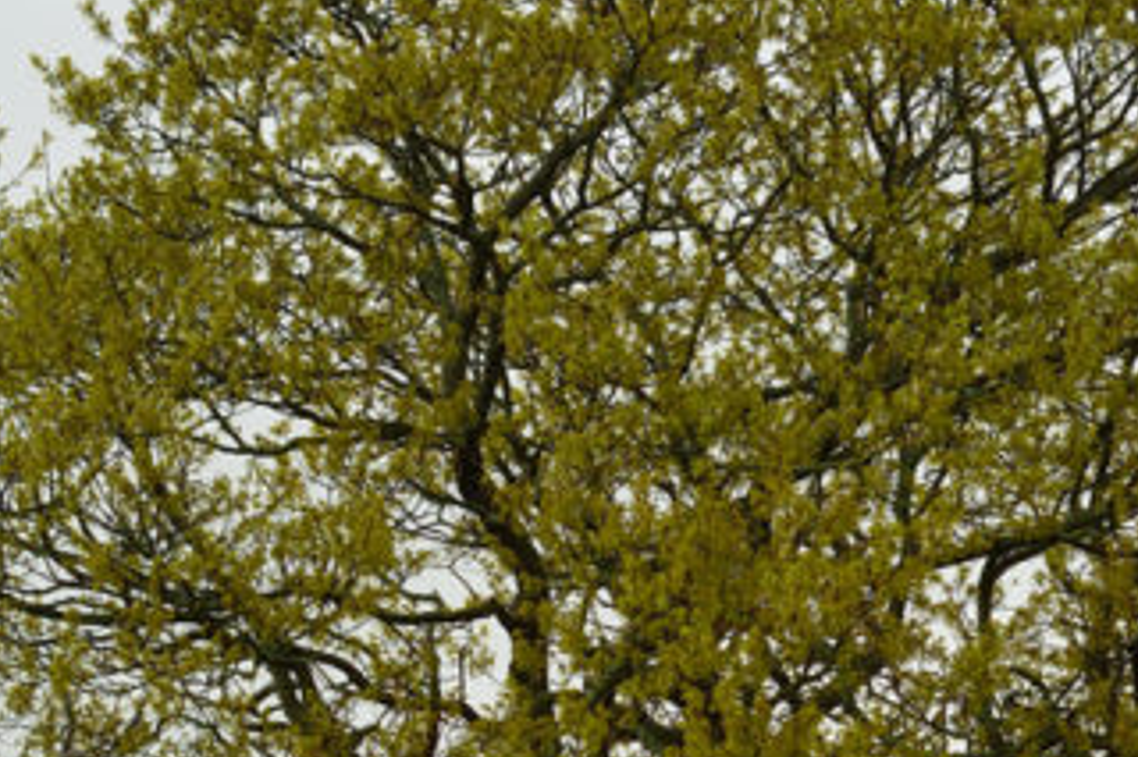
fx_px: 5055
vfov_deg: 8.5
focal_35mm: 160
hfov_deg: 12.8
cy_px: 798
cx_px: 839
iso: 400
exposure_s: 1/1000
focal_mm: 50
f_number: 8
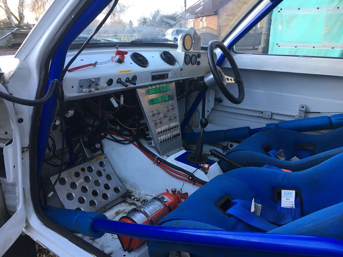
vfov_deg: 48.2
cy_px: 128
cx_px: 172
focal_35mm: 29
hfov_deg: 61.7
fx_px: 287
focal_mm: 4.15
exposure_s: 1/33
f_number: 2.2
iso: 25
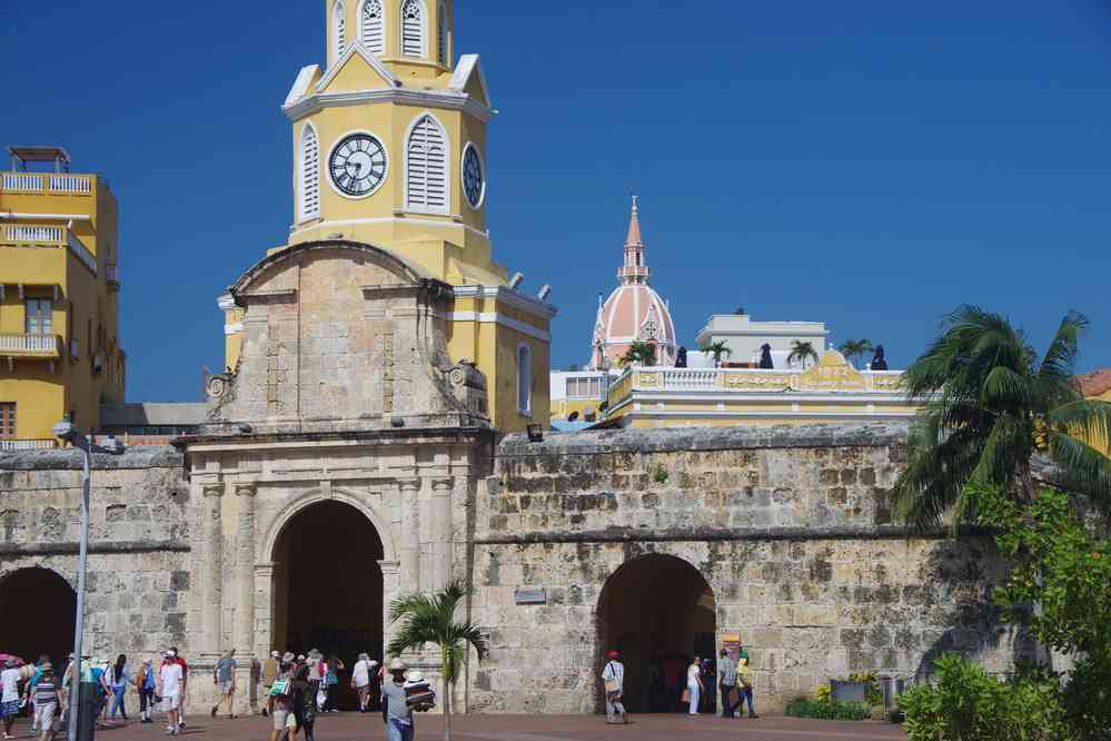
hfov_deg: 24.6
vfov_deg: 16.6
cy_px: 370
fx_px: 2546
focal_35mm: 82
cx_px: 556
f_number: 11
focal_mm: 55
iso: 200
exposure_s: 1/200
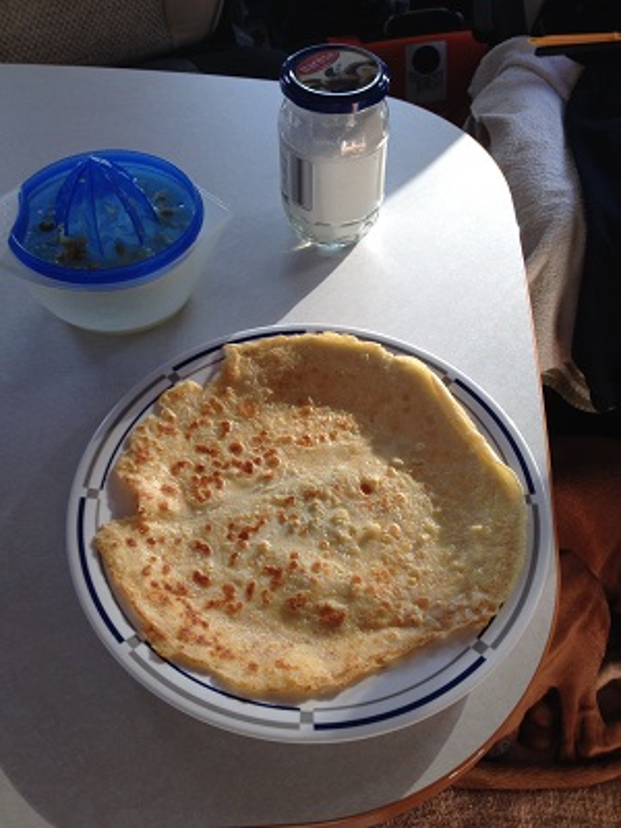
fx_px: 837
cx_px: 310
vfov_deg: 52.6
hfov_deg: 40.7
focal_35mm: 35
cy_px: 414
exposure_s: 1/120
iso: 50
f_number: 2.4
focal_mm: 4.28
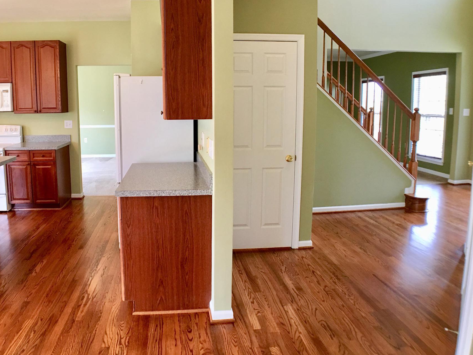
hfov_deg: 52.3
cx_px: 195
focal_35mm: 35
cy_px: 142
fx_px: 478
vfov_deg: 40.5
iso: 40
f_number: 2.2
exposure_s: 1/30
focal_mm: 4.15
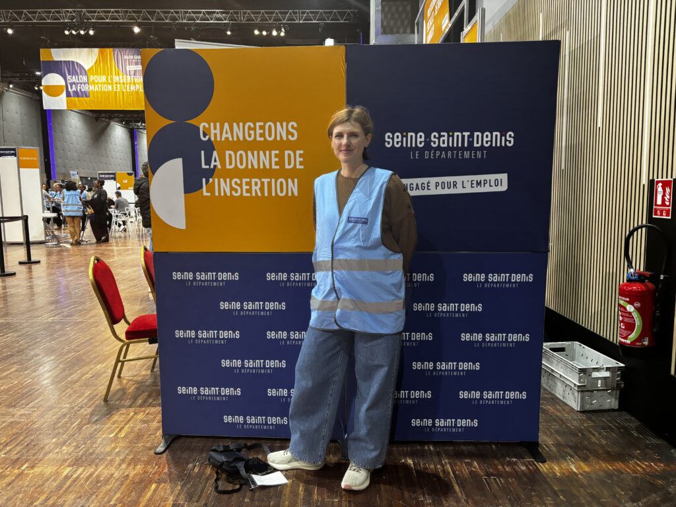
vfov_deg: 53.1
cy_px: 254
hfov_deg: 67.3
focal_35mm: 26
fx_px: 508
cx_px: 338
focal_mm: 5.96
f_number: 1.6
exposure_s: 1/60
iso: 250
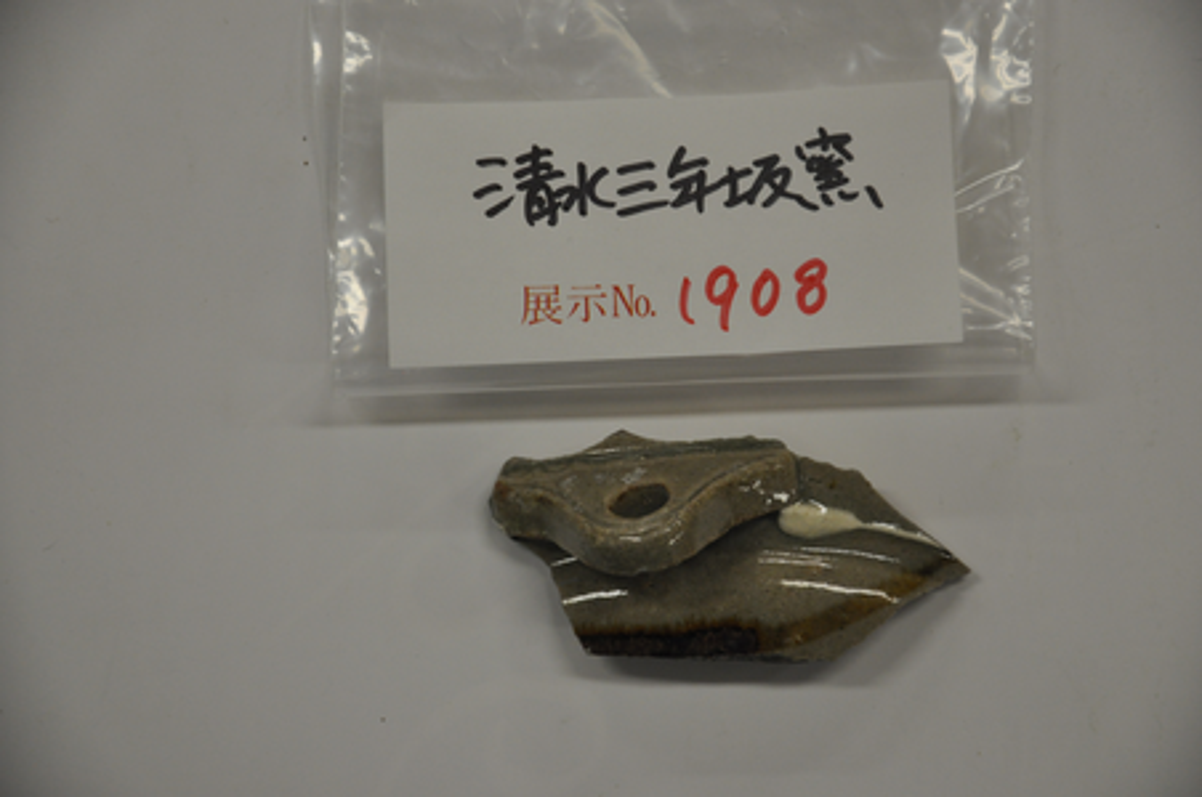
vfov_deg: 8.7
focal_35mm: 158
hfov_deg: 13.1
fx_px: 5251
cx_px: 601
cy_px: 398
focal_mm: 105
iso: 800
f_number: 5.6
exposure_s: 1/160
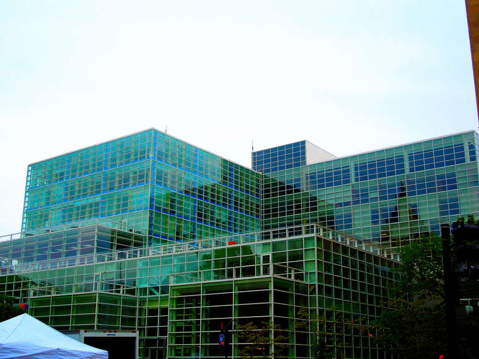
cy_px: 180
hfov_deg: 43.9
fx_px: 595
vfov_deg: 33.6
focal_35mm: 43
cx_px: 240
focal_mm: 7.8
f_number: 3.9
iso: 100
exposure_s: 1/100
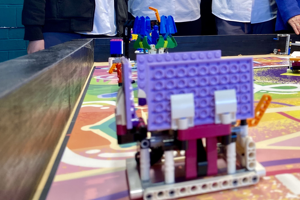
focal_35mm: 50
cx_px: 276
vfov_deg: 26.2
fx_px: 417
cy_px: 23
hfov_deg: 36.8
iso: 100
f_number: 1.8
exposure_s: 1/100
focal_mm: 4.25
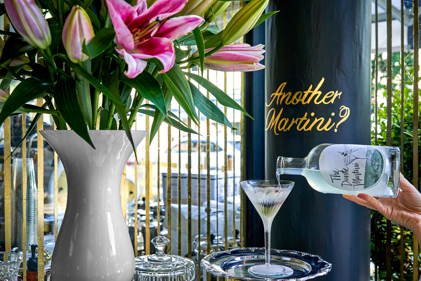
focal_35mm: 41
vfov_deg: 32.6
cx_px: 210
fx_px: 479
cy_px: 140
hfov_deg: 47.4
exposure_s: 1/100
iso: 250
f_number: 6.3
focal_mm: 41
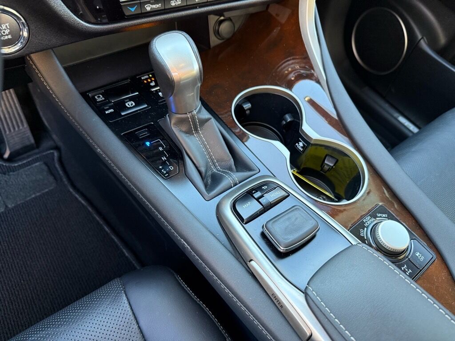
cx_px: 228
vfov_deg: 56.8
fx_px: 315
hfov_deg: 71.6
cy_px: 170
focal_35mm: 24
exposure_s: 1/60
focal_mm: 6.76
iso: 250
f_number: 1.78
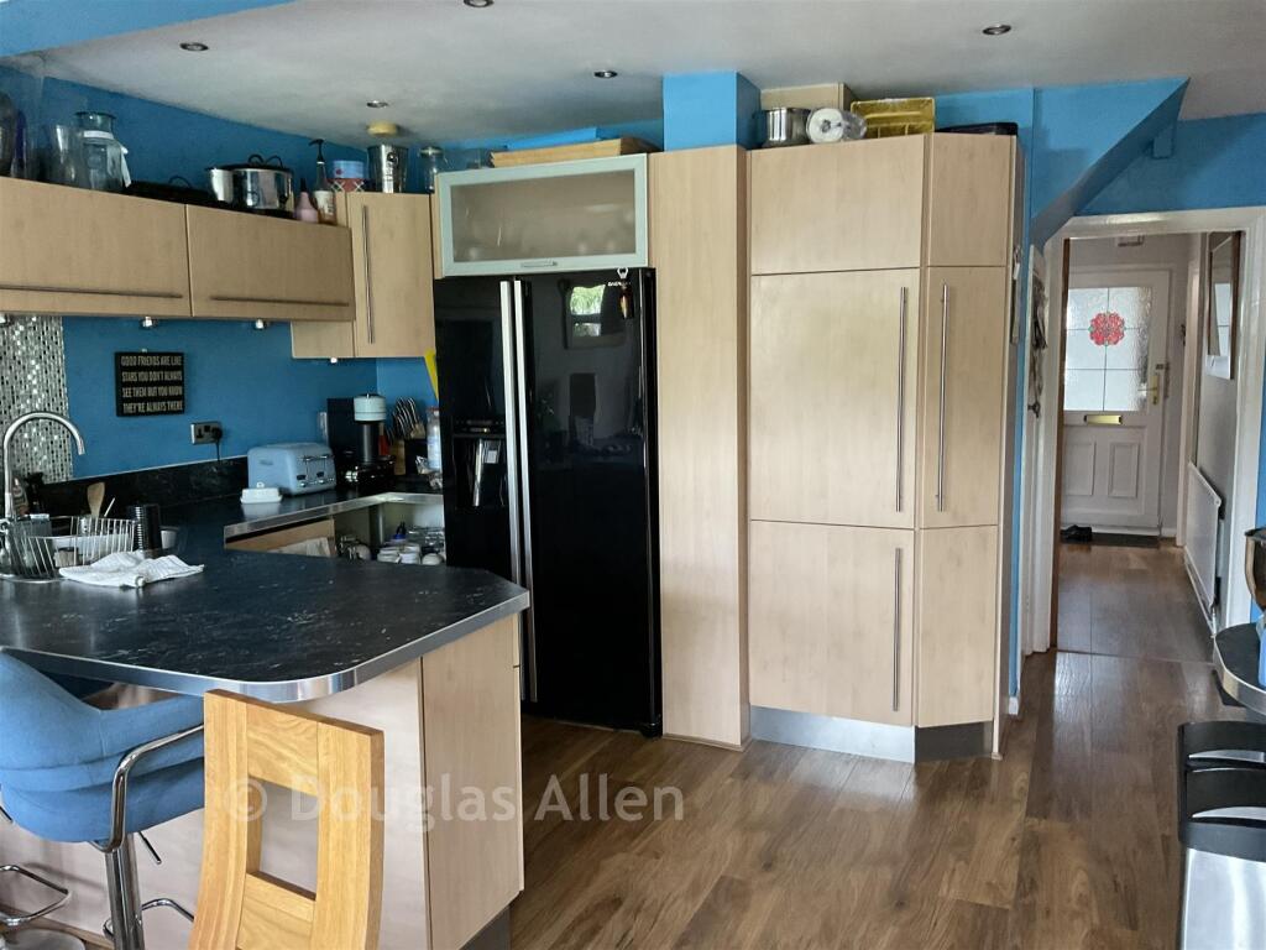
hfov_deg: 61.7
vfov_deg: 48.2
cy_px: 475
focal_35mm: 29
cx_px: 633
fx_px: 1061
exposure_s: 1/60
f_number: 1.8
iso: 160
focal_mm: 3
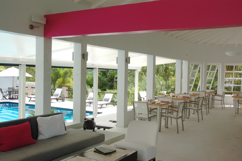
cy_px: 80
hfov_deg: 48.0
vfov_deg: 33.0
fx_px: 272
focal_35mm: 40
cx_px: 121
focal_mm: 27
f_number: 9
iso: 200
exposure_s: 1/320
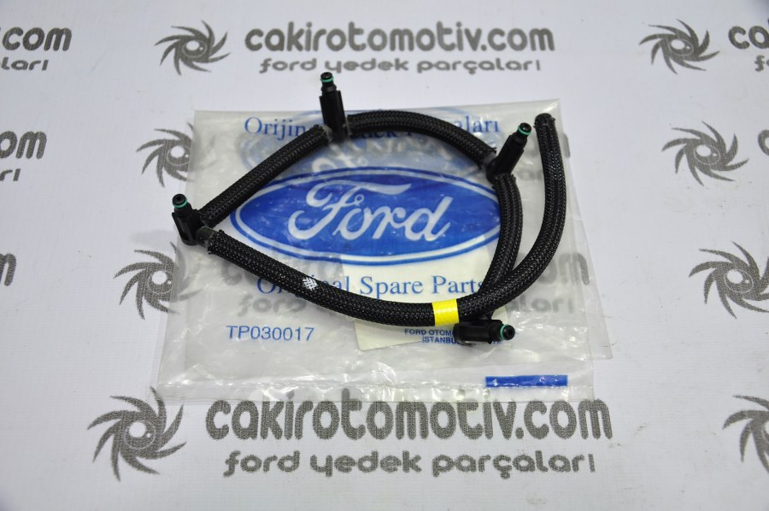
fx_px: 960
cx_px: 384
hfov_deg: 43.6
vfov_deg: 29.8
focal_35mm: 45
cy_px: 256
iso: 200
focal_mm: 30
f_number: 4.2
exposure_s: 1/40
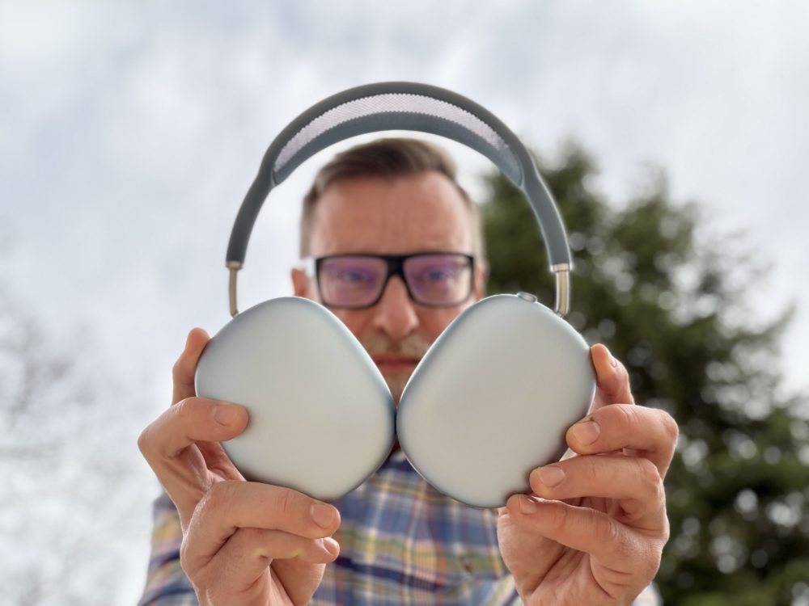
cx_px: 404
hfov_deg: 60.0
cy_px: 303
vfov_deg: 46.8
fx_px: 701
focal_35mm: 30
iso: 80
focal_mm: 2.71
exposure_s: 1/227
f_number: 1.9
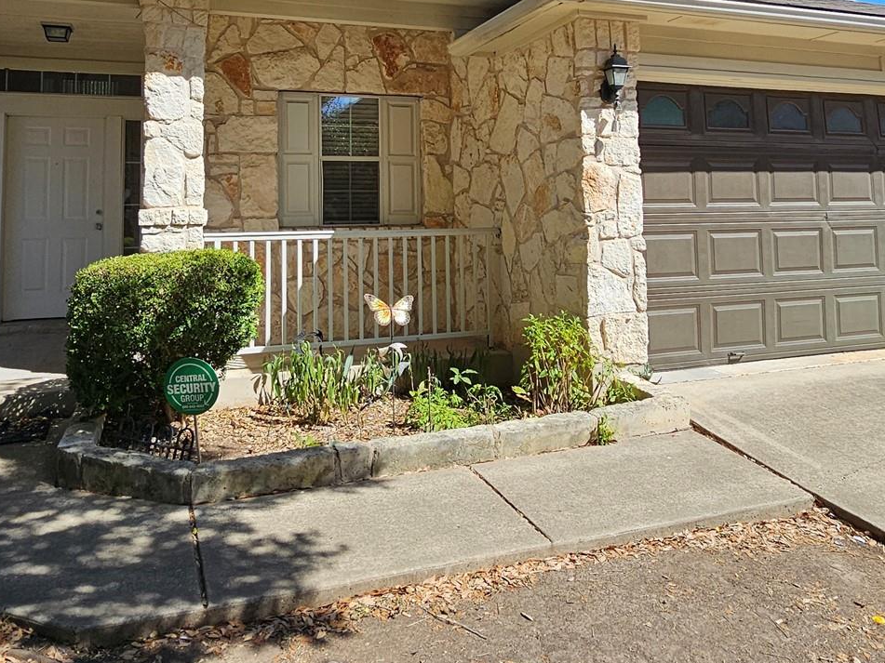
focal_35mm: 28
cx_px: 453
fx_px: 716
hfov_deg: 63.4
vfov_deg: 47.8
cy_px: 164
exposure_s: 1/2088
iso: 50
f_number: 2.2
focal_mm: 2.2
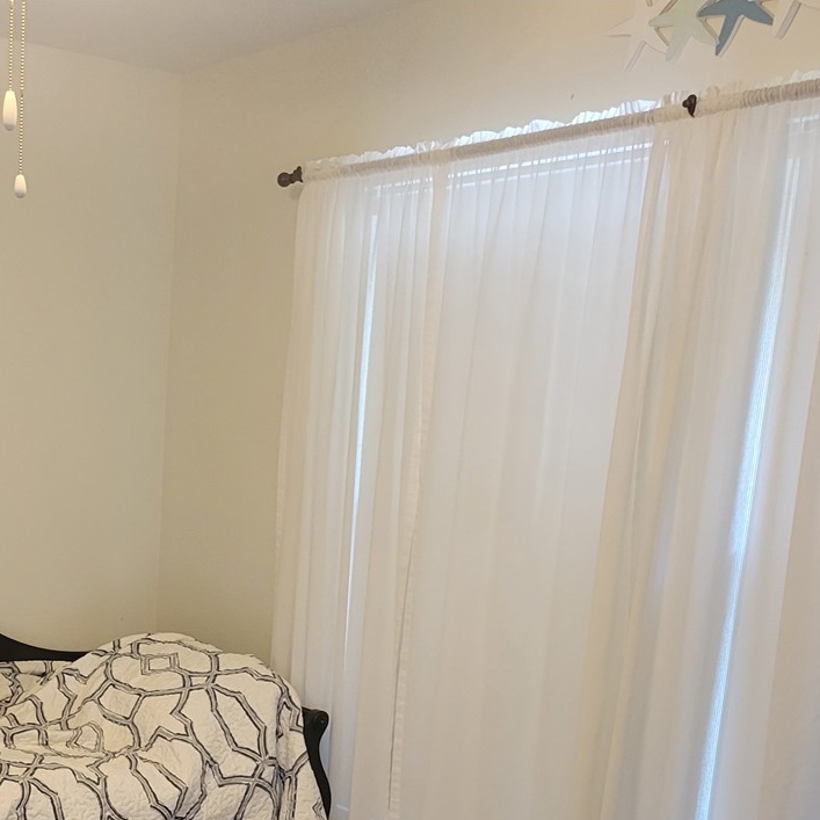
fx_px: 1394
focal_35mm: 52
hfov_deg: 31.9
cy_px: 694
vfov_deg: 31.6
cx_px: 164
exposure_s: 1/40
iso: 400
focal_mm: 5.4
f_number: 1.8
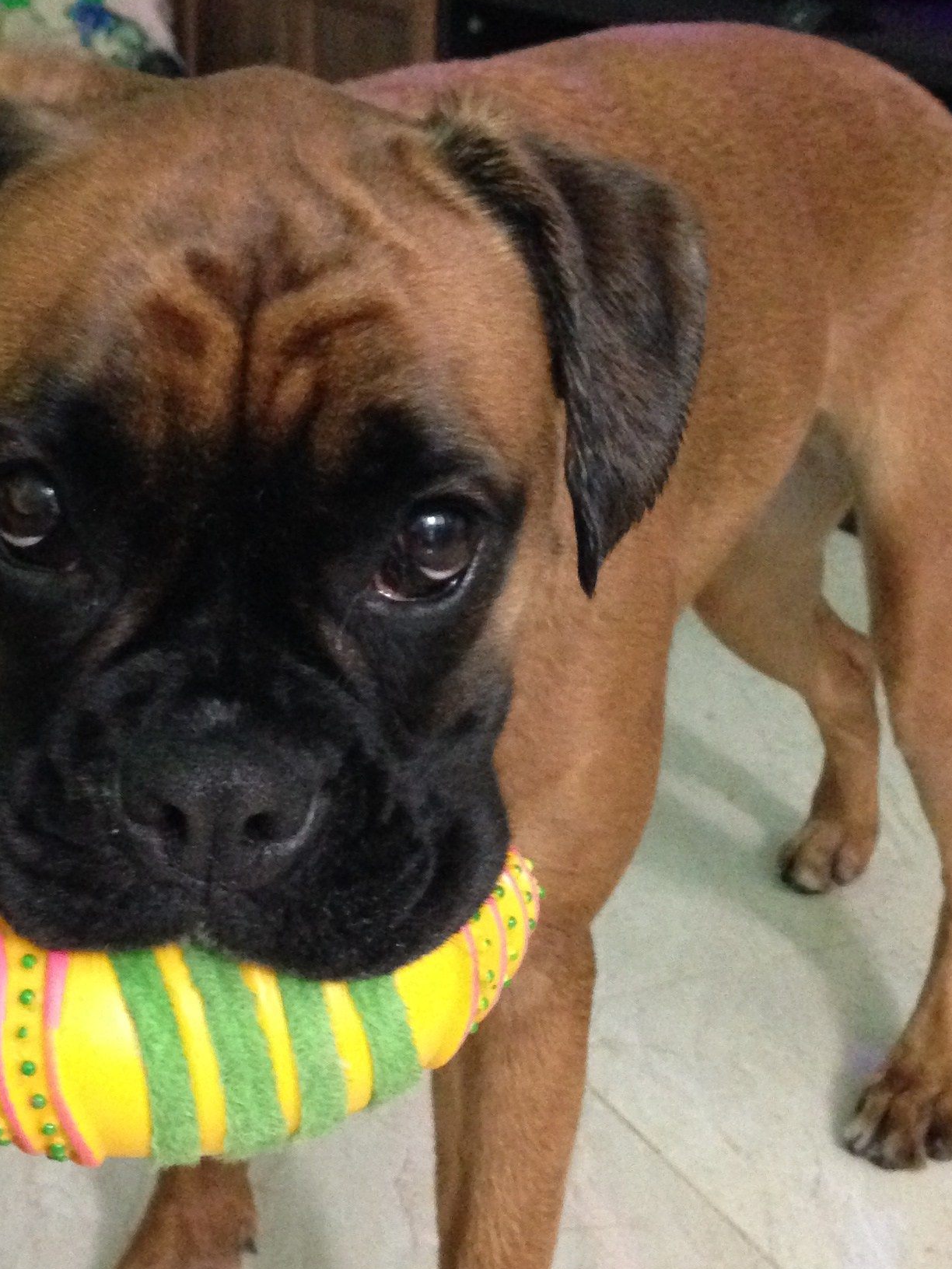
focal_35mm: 66
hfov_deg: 22.2
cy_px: 606
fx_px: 2420
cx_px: 391
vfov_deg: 29.4
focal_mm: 4.12
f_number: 2.4
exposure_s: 1/15
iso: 640
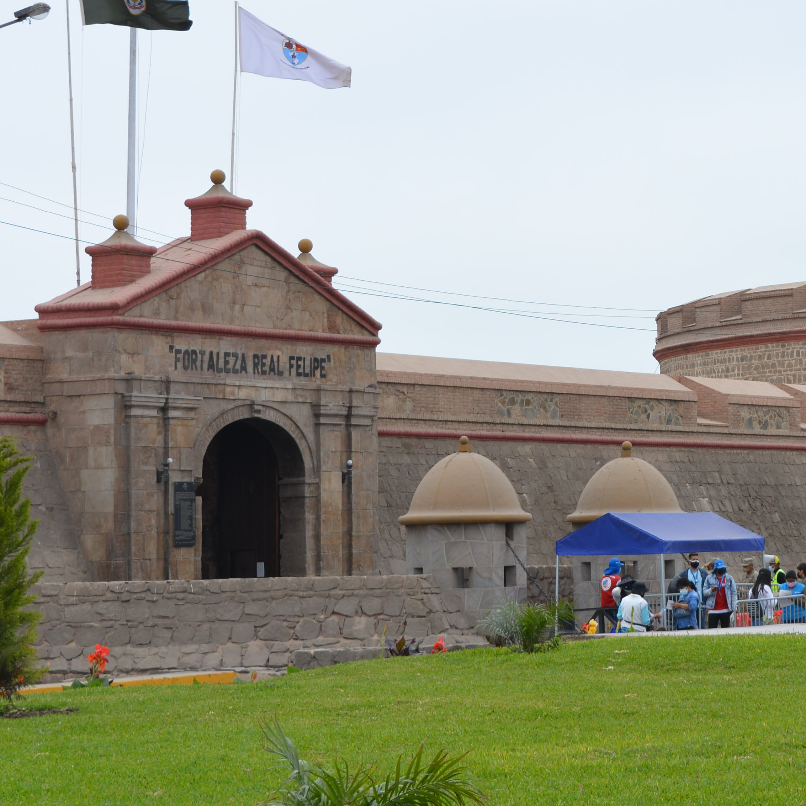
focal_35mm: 108
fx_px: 2845
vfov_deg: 16.1
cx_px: 804
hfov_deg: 15.8
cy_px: 220
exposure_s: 1/500
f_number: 8
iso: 125
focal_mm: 32
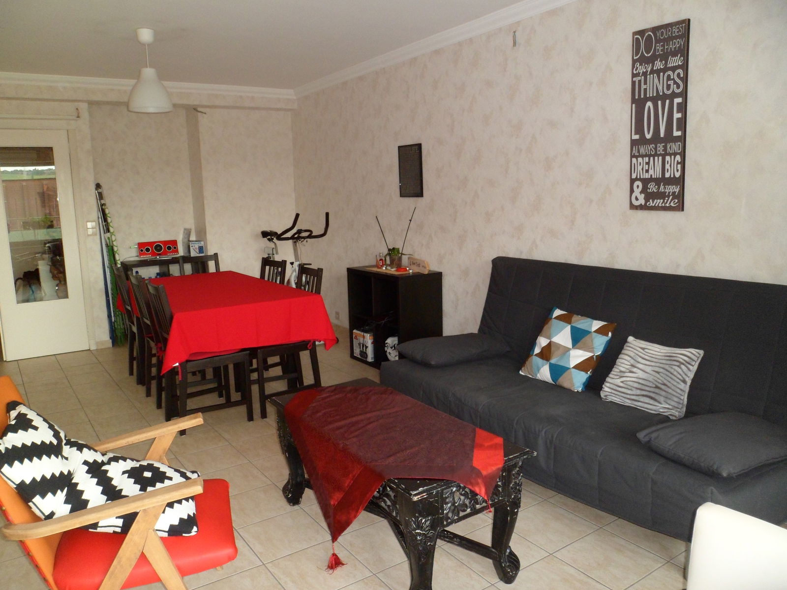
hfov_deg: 67.3
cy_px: 295
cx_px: 394
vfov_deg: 53.1
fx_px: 591
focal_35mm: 26
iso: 200
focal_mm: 4.9
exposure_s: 1/45
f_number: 3.3
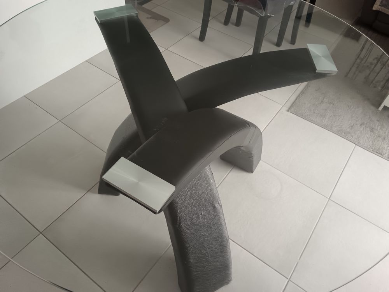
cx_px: 194
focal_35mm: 27
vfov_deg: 51.4
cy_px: 146
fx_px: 303
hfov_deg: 65.3
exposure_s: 1/25
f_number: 1.9
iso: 1862
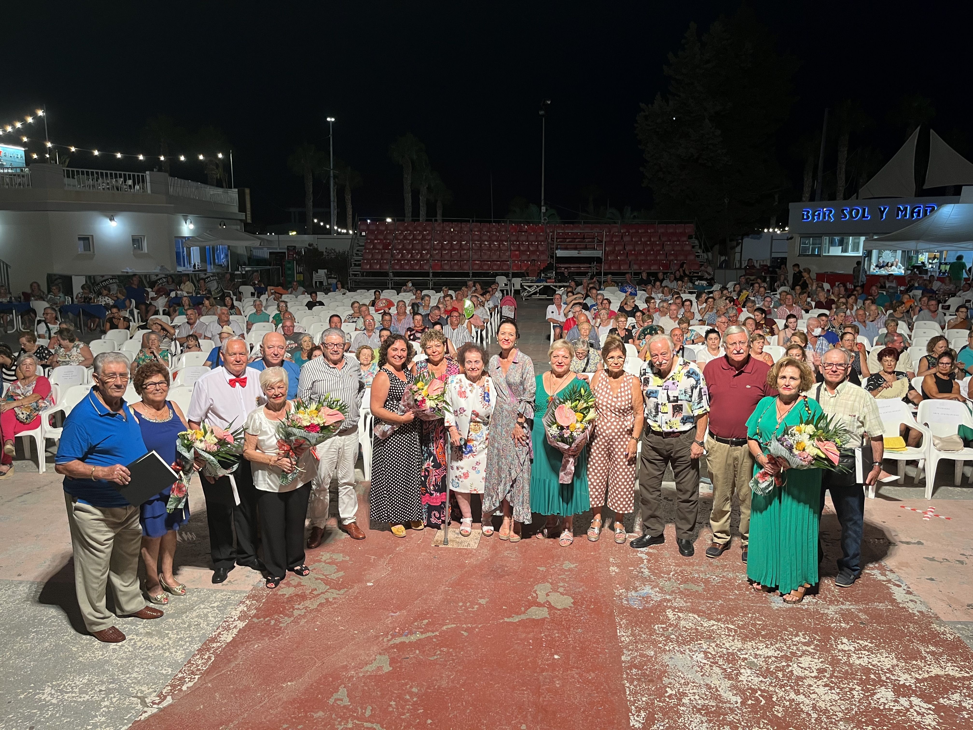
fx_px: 731
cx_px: 486
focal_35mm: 26
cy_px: 365
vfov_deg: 53.1
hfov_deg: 67.3
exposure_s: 1/50
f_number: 1.6
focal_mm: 5.1
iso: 80
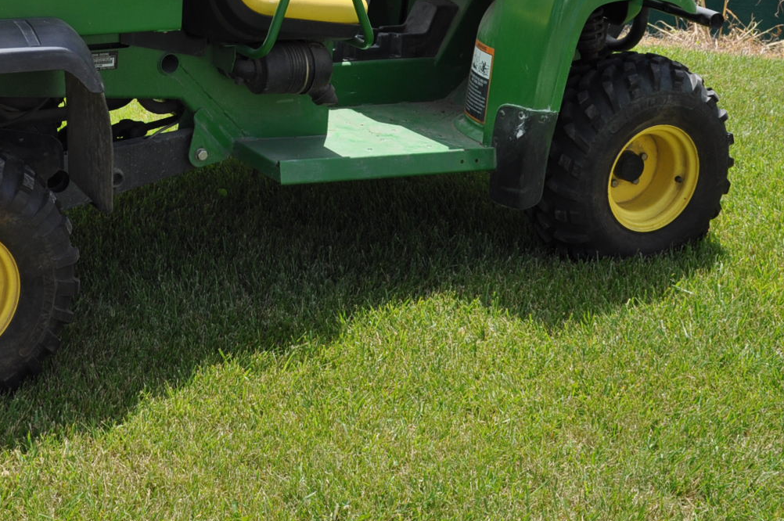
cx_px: 182
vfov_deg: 17.4
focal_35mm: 77
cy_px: 41
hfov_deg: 26.0
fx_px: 1675
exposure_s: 1/320
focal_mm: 24
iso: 200
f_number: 9
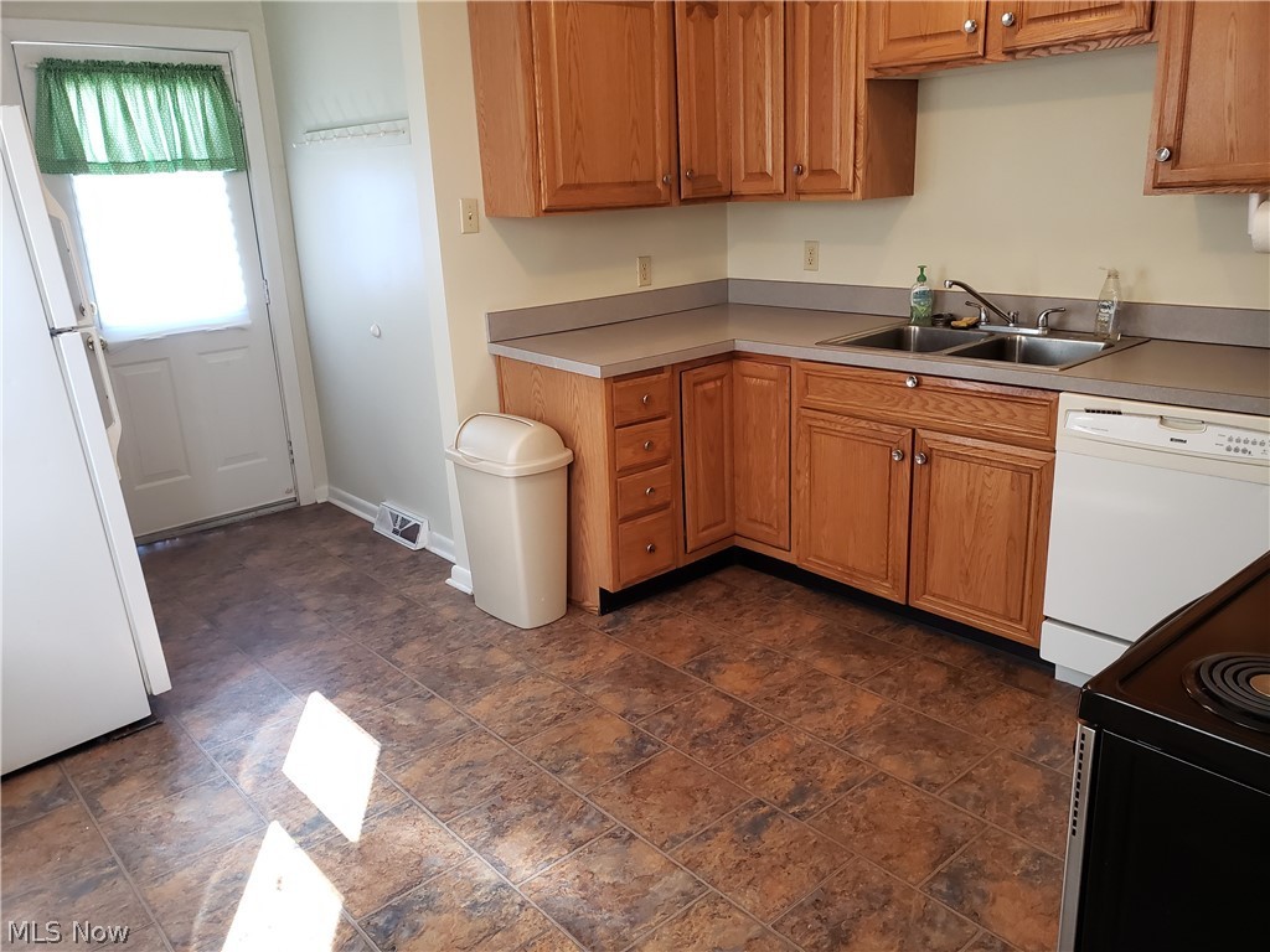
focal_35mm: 26
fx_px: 954
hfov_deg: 67.3
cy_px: 476
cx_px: 635
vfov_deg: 53.1
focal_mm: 4.3
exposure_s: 1/60
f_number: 2.4
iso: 320
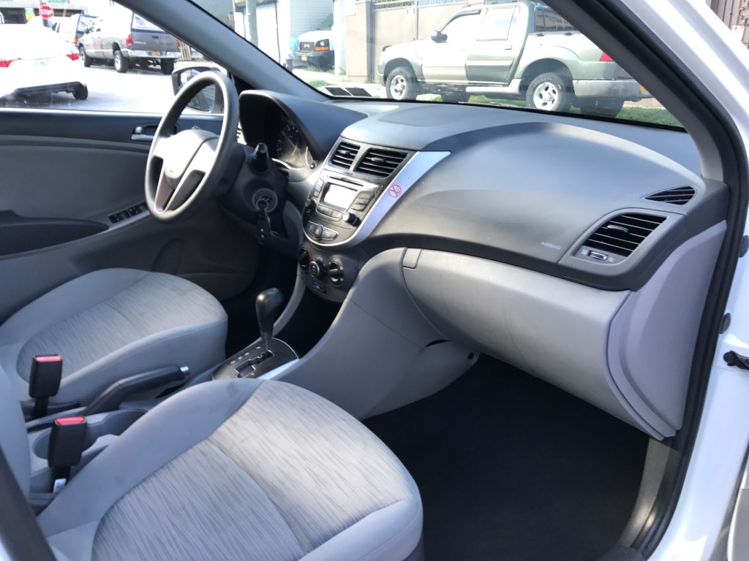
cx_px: 374
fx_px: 606
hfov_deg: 63.4
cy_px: 280
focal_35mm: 28
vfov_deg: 49.7
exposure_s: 1/120
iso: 40
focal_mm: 3.99
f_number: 1.8
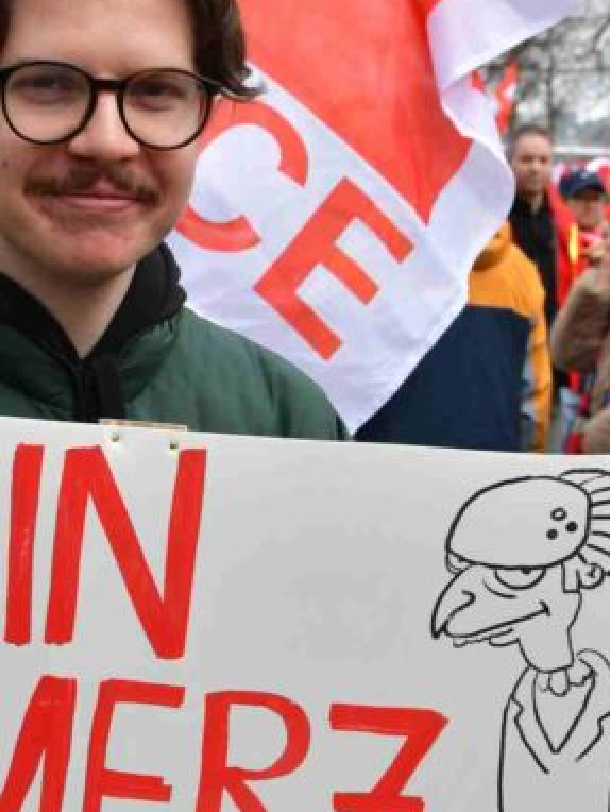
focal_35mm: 81
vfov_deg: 24.1
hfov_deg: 18.1
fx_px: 1901
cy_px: 450
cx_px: 128
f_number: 8
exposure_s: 1/200
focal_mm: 35
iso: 200
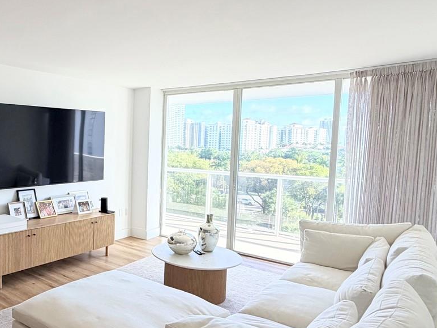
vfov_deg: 48.2
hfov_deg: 57.1
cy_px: 171
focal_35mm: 29
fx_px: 366
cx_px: 88
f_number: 2.2
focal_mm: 2.22
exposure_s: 1/155
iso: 50
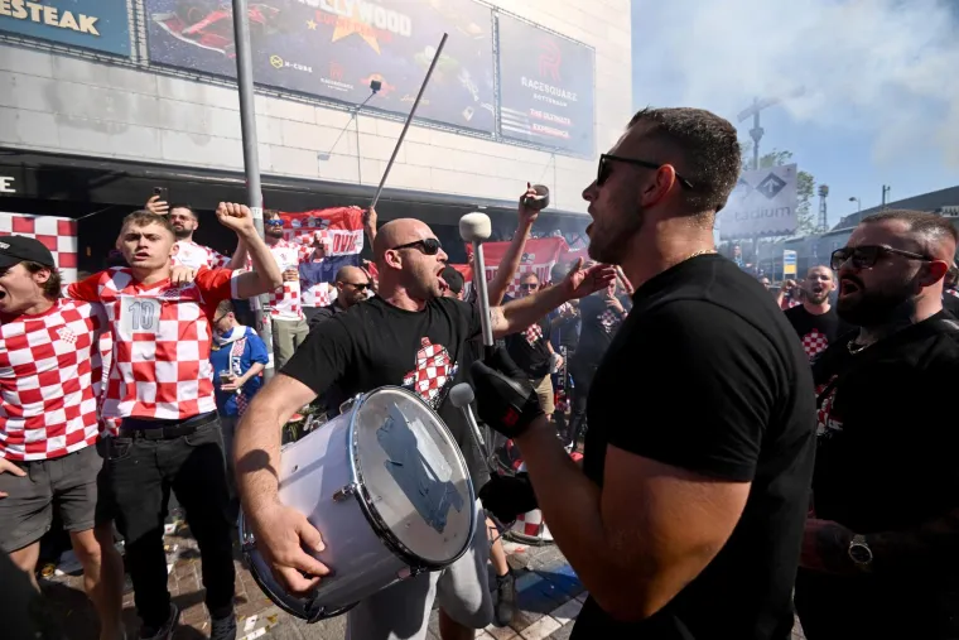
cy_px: 320
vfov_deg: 73.8
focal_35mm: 16
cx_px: 480
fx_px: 426
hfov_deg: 96.7
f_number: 5.6
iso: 500
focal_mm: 16
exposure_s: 1/5000
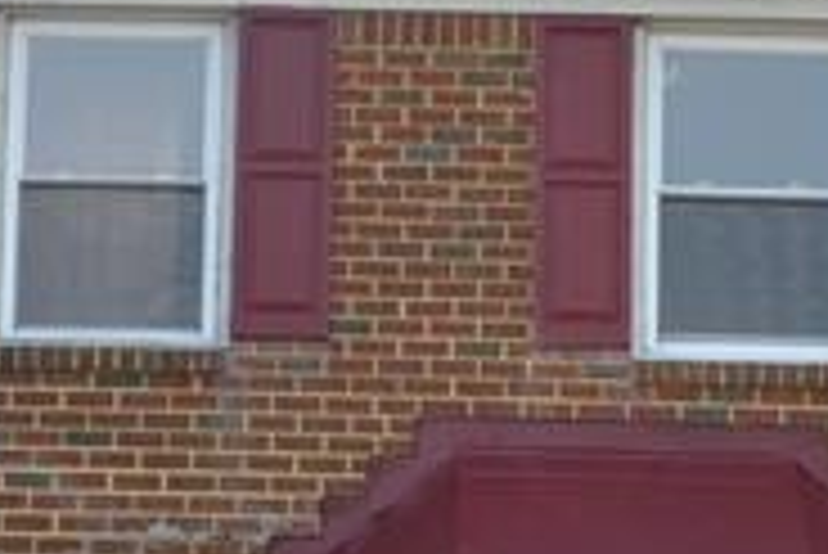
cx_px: 490
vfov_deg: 10.0
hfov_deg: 15.0
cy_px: 540
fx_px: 3153
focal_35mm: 137
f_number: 6.3
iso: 100
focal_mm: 28
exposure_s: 1/160
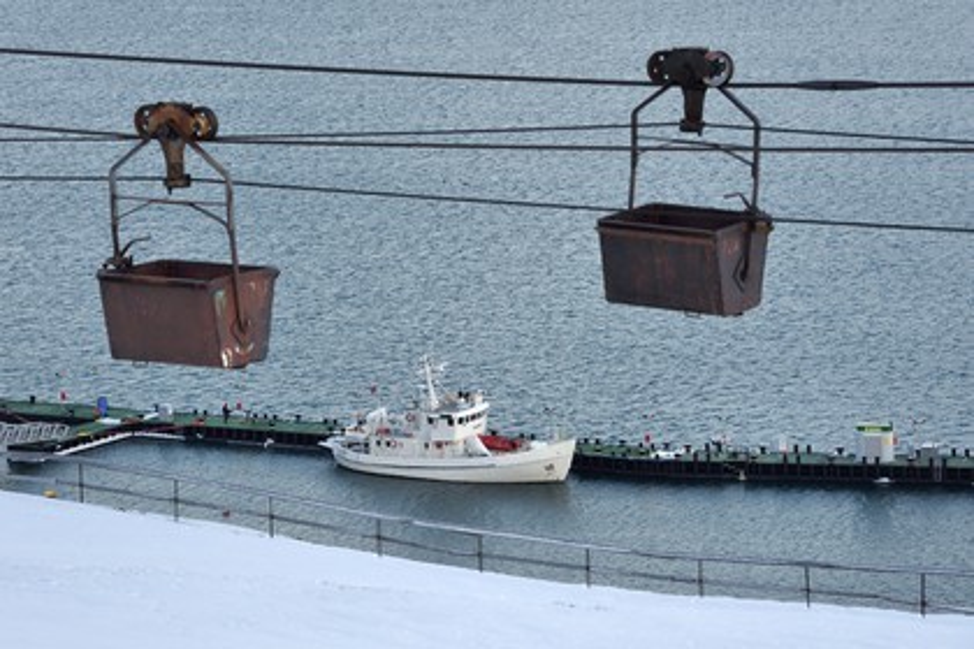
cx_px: 487
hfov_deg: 12.5
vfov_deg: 8.3
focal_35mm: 165
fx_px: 4464
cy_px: 324
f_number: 7.1
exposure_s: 1/50
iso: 200
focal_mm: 165
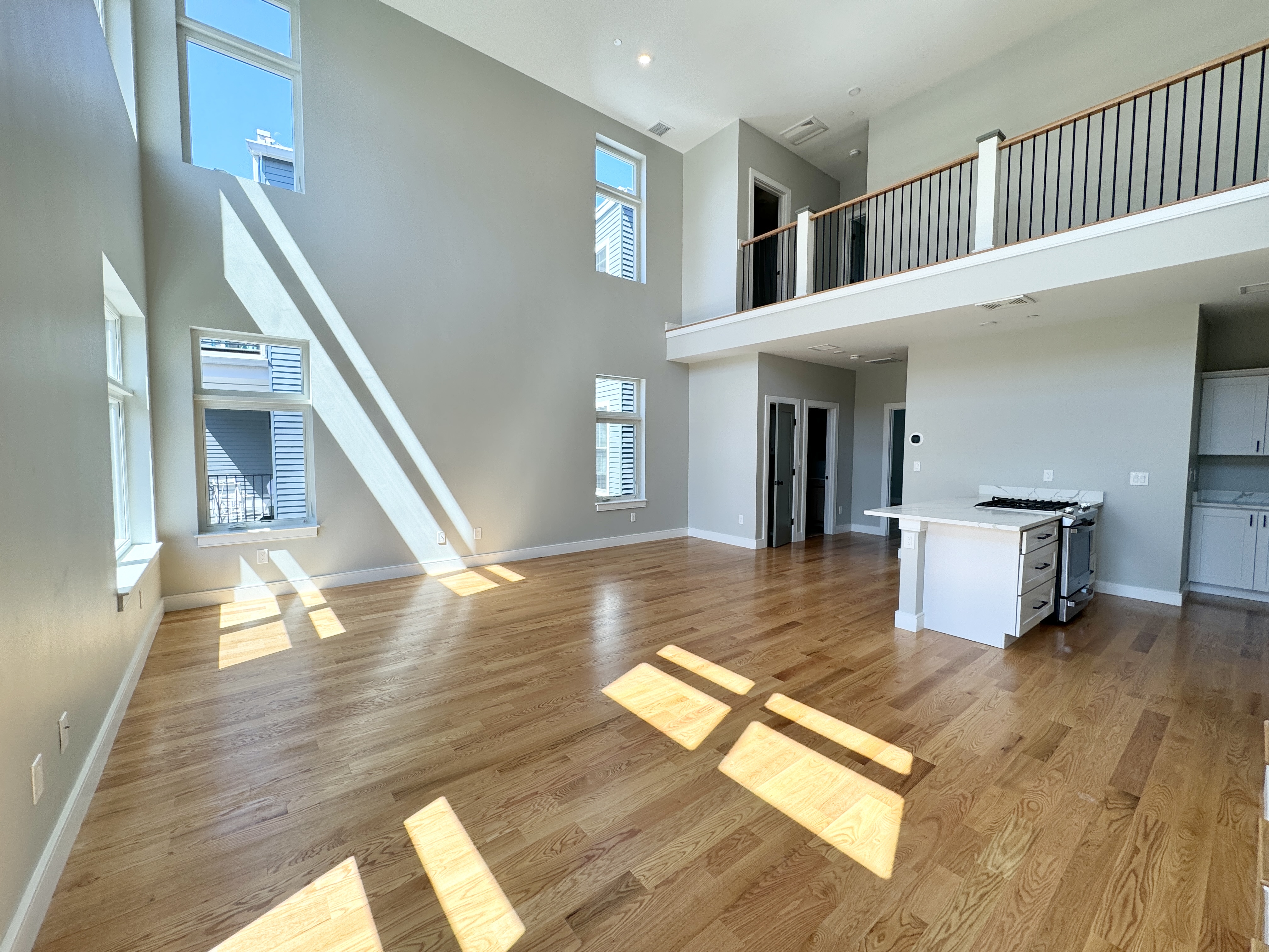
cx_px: 634
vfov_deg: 85.7
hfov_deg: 102.1
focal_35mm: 14
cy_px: 476
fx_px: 513
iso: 40
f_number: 2.2
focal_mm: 2.22
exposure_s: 1/171
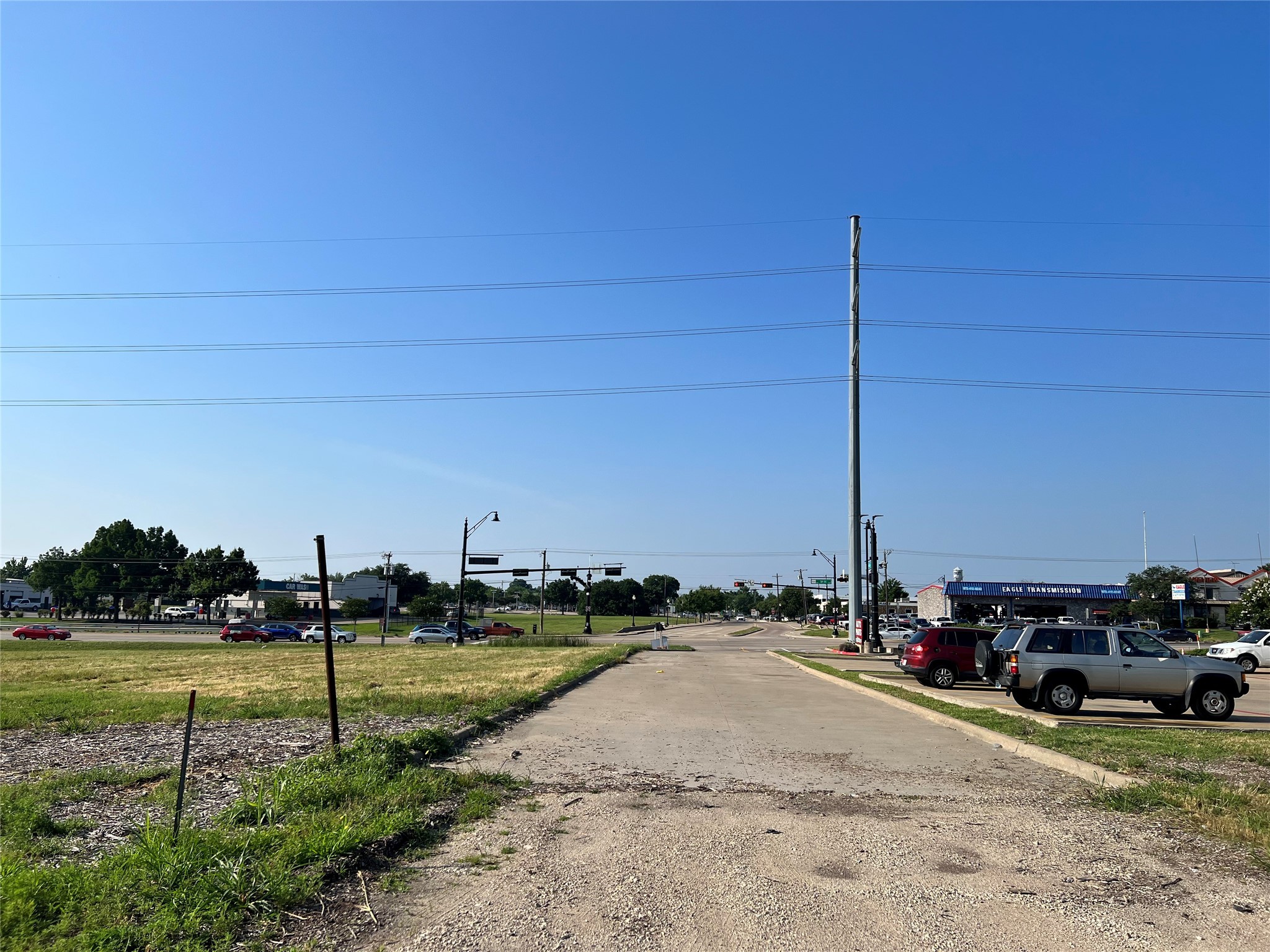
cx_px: 635
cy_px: 476
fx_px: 954
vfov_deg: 53.1
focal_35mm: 26
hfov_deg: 67.3
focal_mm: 5.7
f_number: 1.5
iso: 50
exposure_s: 1/6211
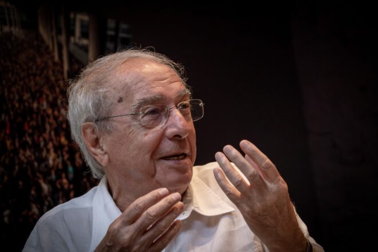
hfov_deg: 24.2
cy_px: 126
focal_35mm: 84
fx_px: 882
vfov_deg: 16.3
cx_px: 189
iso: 4000
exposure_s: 1/400
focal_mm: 55.8
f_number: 4.5
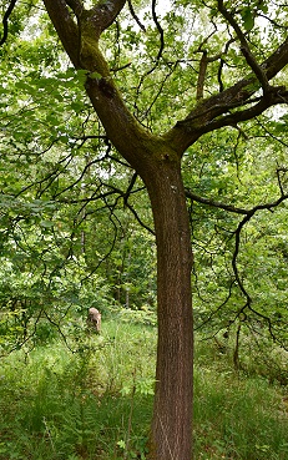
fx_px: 414
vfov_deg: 58.1
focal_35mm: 33
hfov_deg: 38.3
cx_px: 123
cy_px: 235
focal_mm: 18
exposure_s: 1/125
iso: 250
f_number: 8
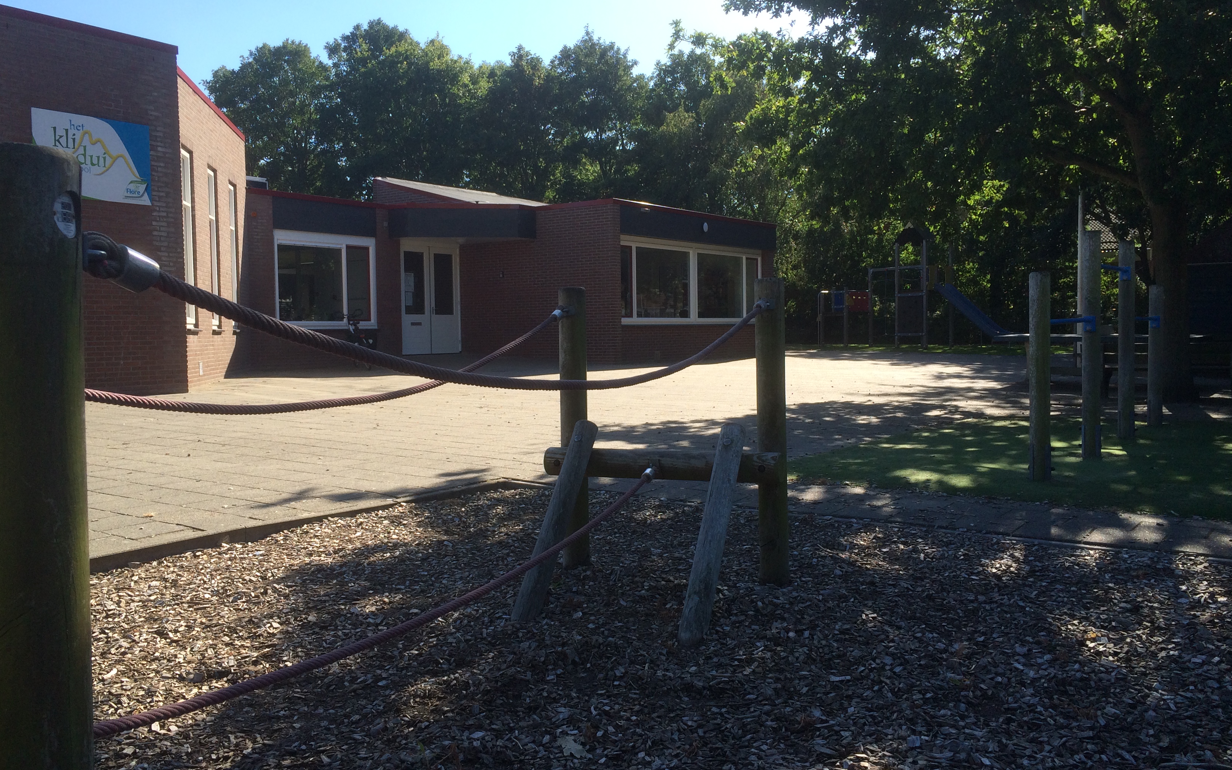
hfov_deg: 61.2
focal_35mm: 31
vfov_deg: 40.6
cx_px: 614
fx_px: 1041
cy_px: 379
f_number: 2.2
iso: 32
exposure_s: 1/1001
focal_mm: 4.15
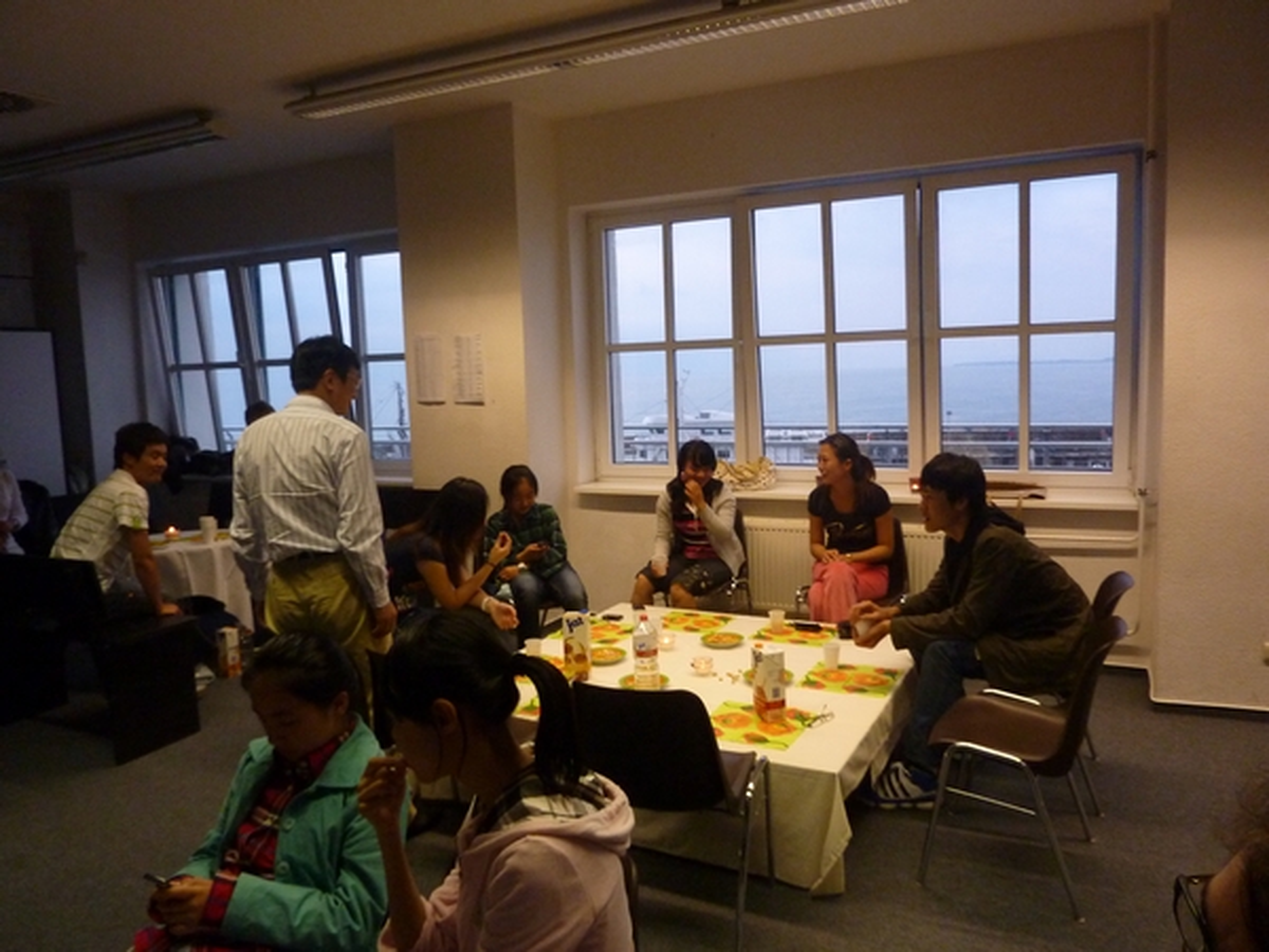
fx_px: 916
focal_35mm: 25
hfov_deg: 69.4
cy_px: 476
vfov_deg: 54.9
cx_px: 634
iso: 400
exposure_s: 1/60
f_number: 3.3
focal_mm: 4.1
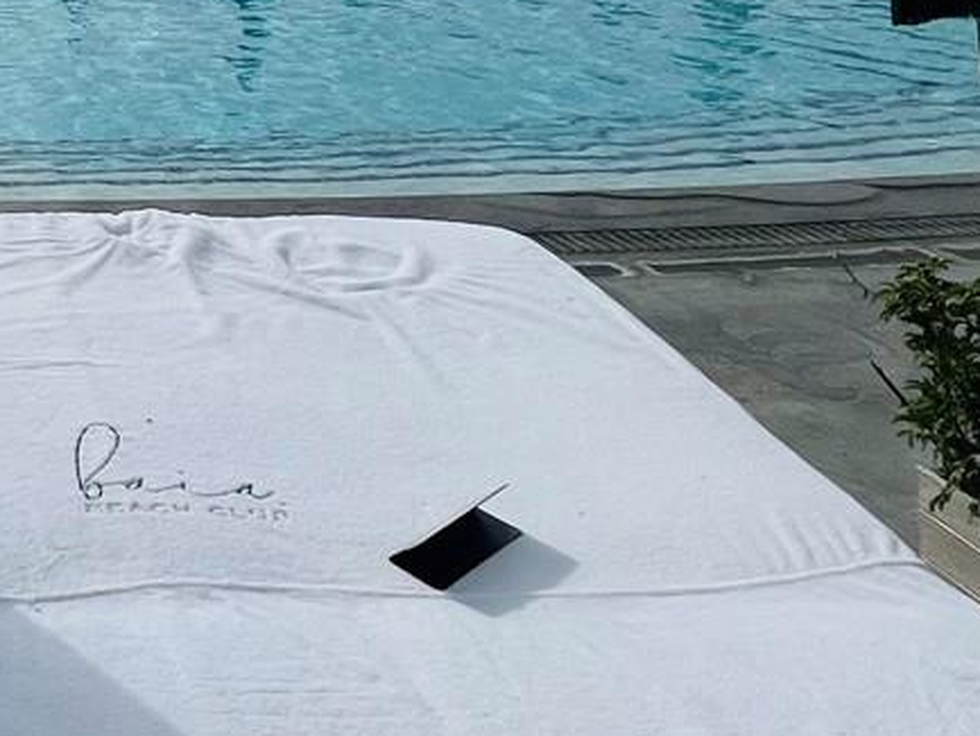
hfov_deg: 33.8
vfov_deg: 22.8
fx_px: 1359
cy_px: -448
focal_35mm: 48
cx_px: -131
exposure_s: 1/6135
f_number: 1.8
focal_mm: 1.57
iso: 32
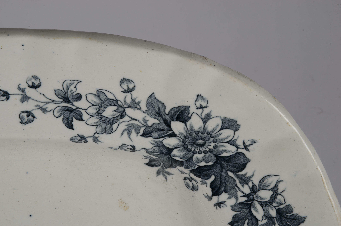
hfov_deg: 13.1
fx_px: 1489
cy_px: 113
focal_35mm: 158
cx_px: 170
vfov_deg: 8.7
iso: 100
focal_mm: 105
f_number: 22
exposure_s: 1/125
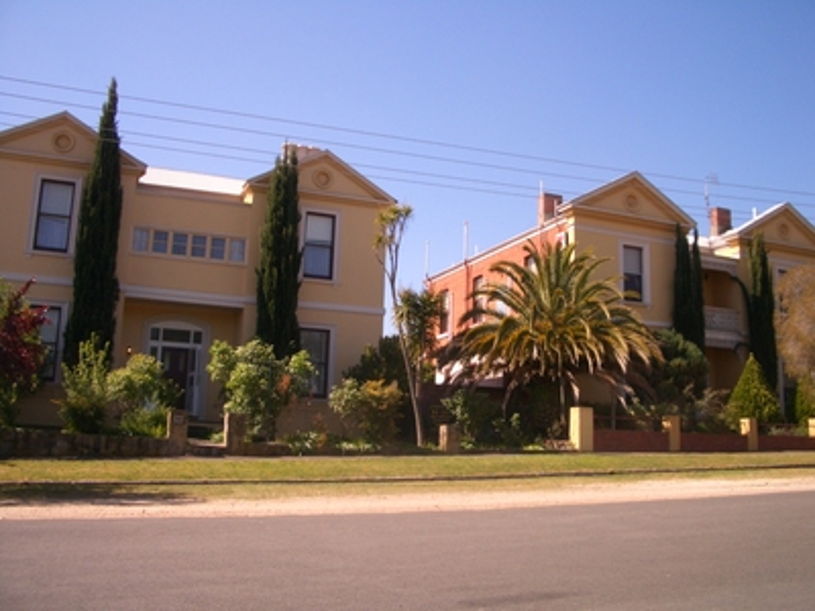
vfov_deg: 40.7
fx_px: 824
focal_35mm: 35
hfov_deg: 52.6
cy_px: 306
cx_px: 408
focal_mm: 5.8
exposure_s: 1/400
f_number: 4.3
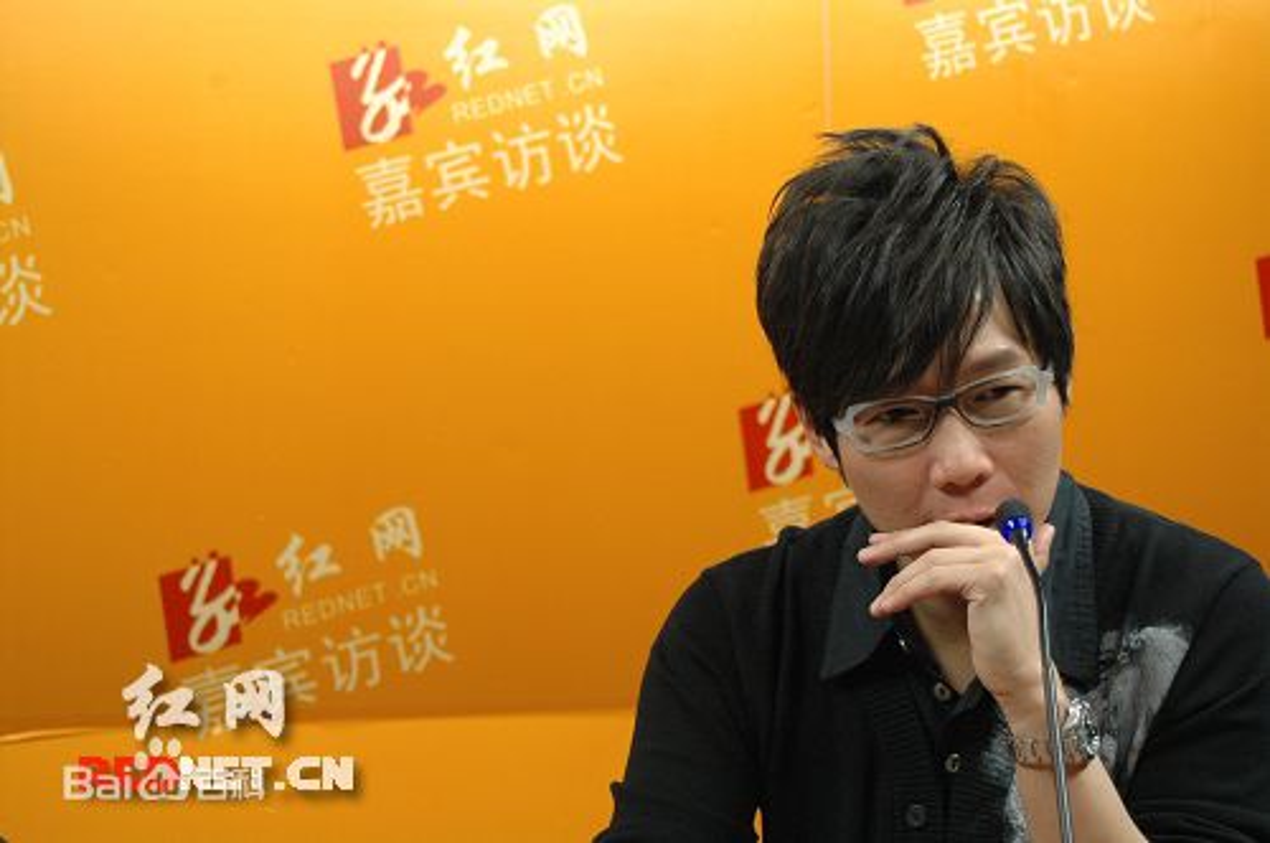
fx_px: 3964
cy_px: 422
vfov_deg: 12.1
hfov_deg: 18.2
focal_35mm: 112
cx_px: 635
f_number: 5.6
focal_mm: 75
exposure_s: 1/50
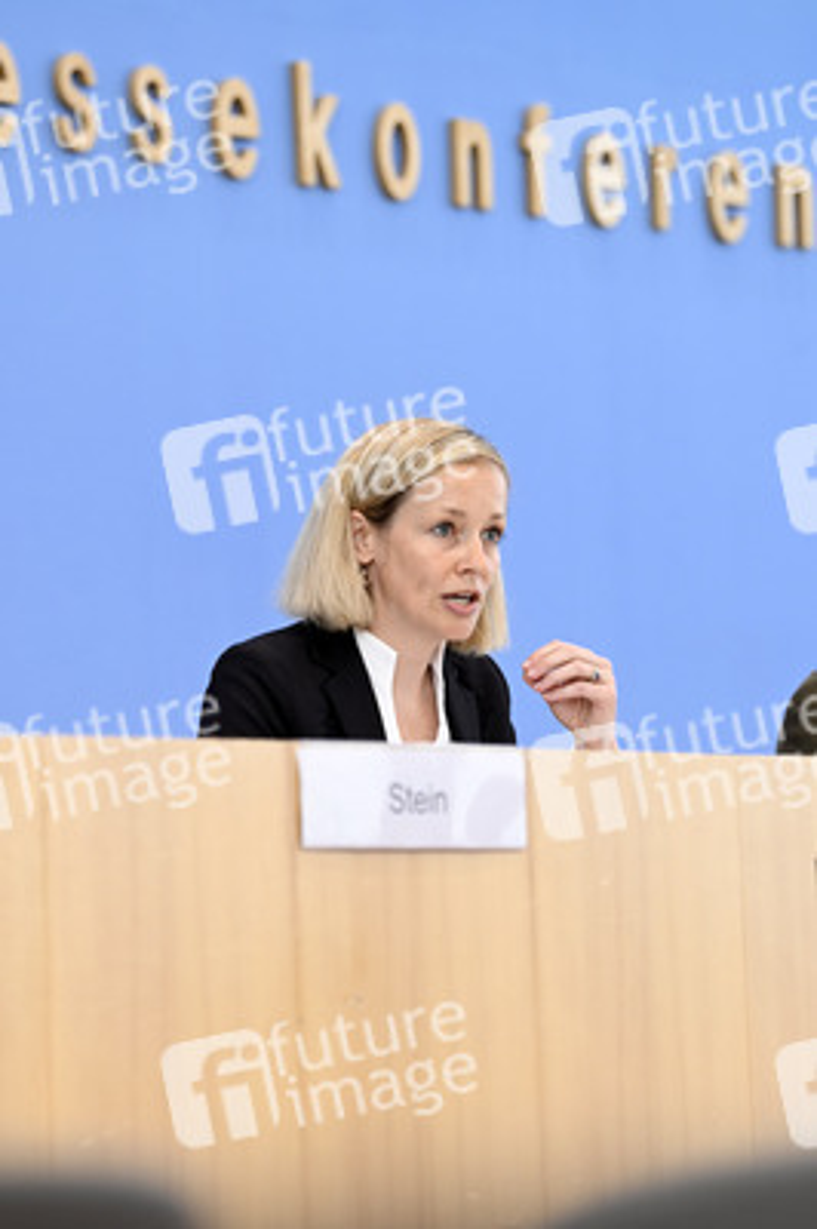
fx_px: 4603
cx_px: 408
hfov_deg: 10.1
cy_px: 614
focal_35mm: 135
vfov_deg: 15.2
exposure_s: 1/400
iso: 1000
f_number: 4
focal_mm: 135
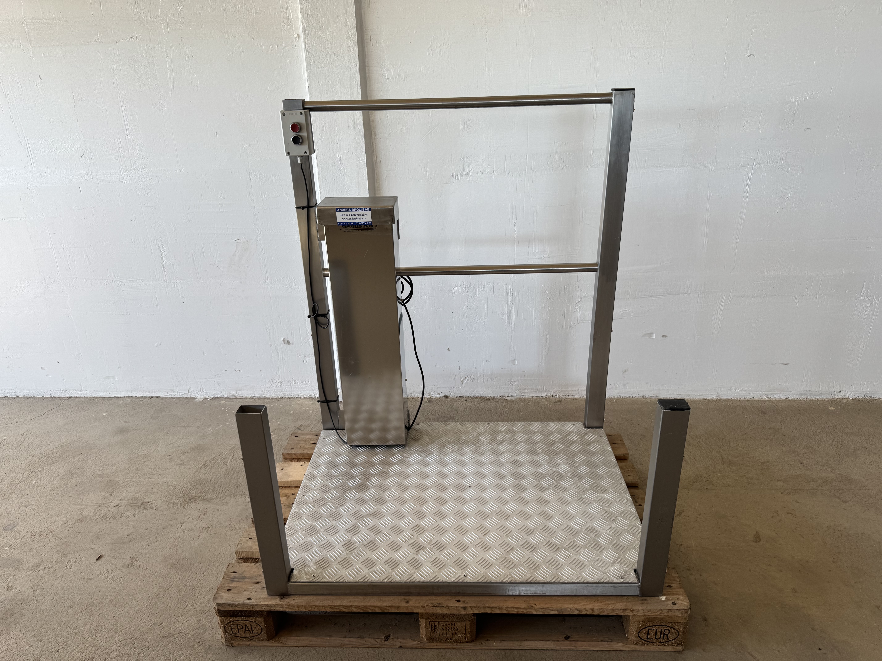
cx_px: 441
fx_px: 612
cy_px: 330
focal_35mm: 24
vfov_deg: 56.8
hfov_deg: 71.6
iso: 64
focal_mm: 6.76
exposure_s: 1/121
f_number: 1.78
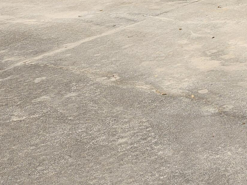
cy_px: -125
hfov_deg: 21.1
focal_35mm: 84
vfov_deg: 15.6
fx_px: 599
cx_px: 321
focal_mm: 5.4
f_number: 1.8
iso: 25
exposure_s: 1/1718
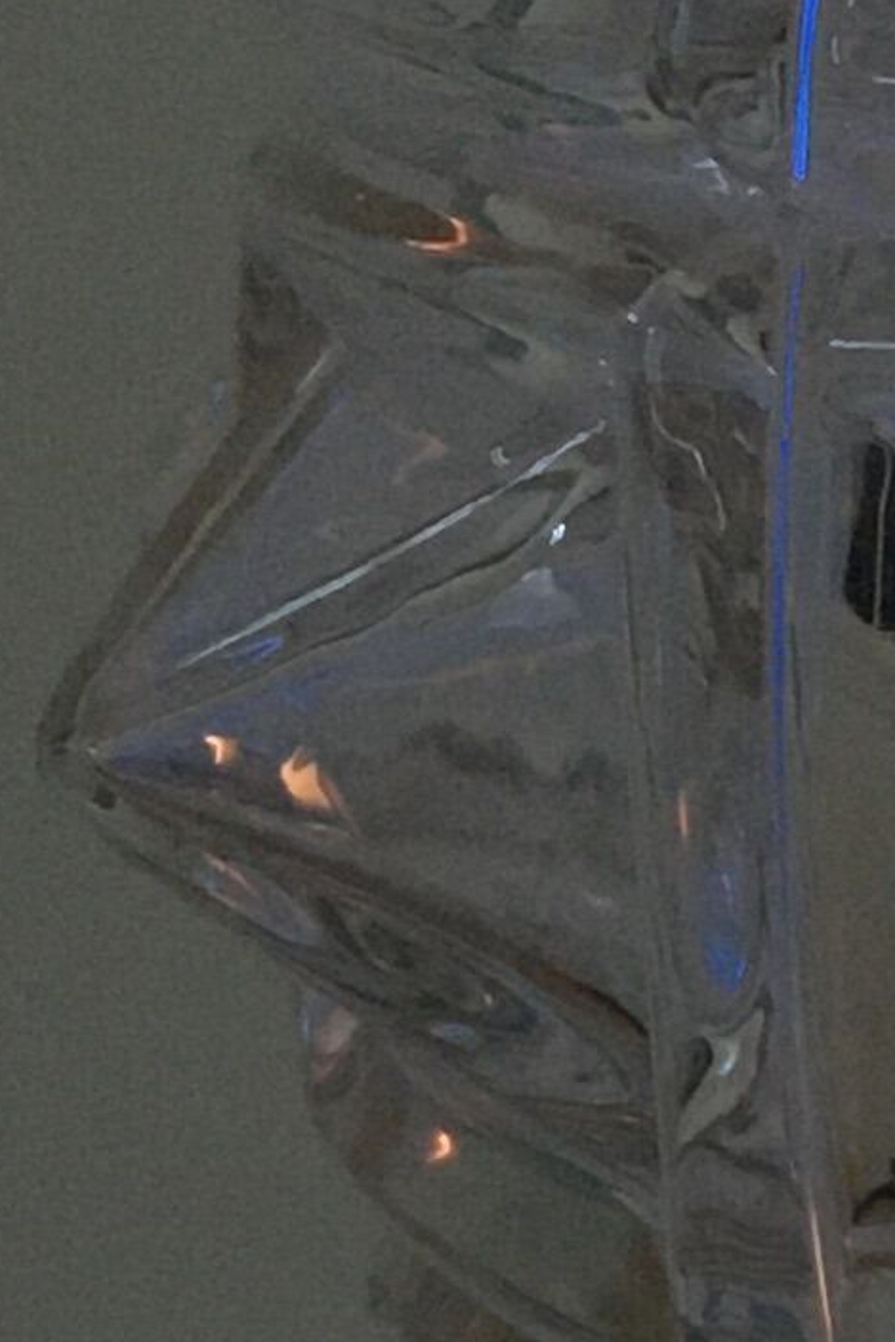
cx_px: 2536
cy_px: 1754
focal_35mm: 173
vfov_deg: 11.6
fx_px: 6448
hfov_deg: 7.2
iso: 160
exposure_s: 1/33
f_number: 2.2
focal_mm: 4.15
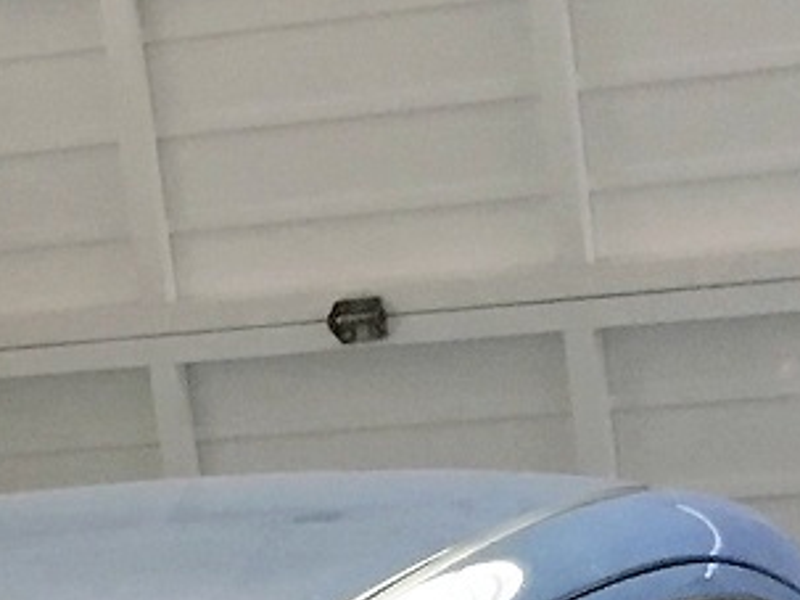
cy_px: 1086
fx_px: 4459
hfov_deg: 10.1
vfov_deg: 7.5
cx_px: -158
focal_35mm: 193
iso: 200
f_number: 2.2
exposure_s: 1/30
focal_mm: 4.15
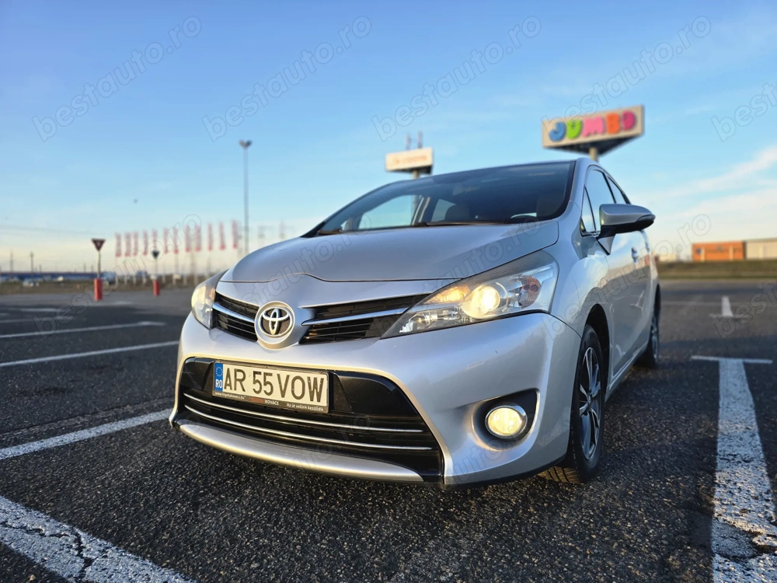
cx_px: 388
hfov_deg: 73.9
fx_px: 516
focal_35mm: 23
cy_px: 292
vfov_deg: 58.9
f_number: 1.7
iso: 12
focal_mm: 6.3
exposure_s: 1/100
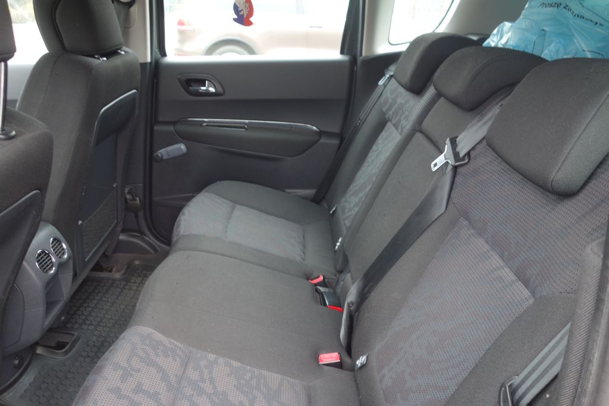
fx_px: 474
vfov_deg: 46.4
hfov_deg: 65.5
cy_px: 203
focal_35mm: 28
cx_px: 304
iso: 160
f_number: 2.8
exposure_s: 1/30
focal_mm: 10.4
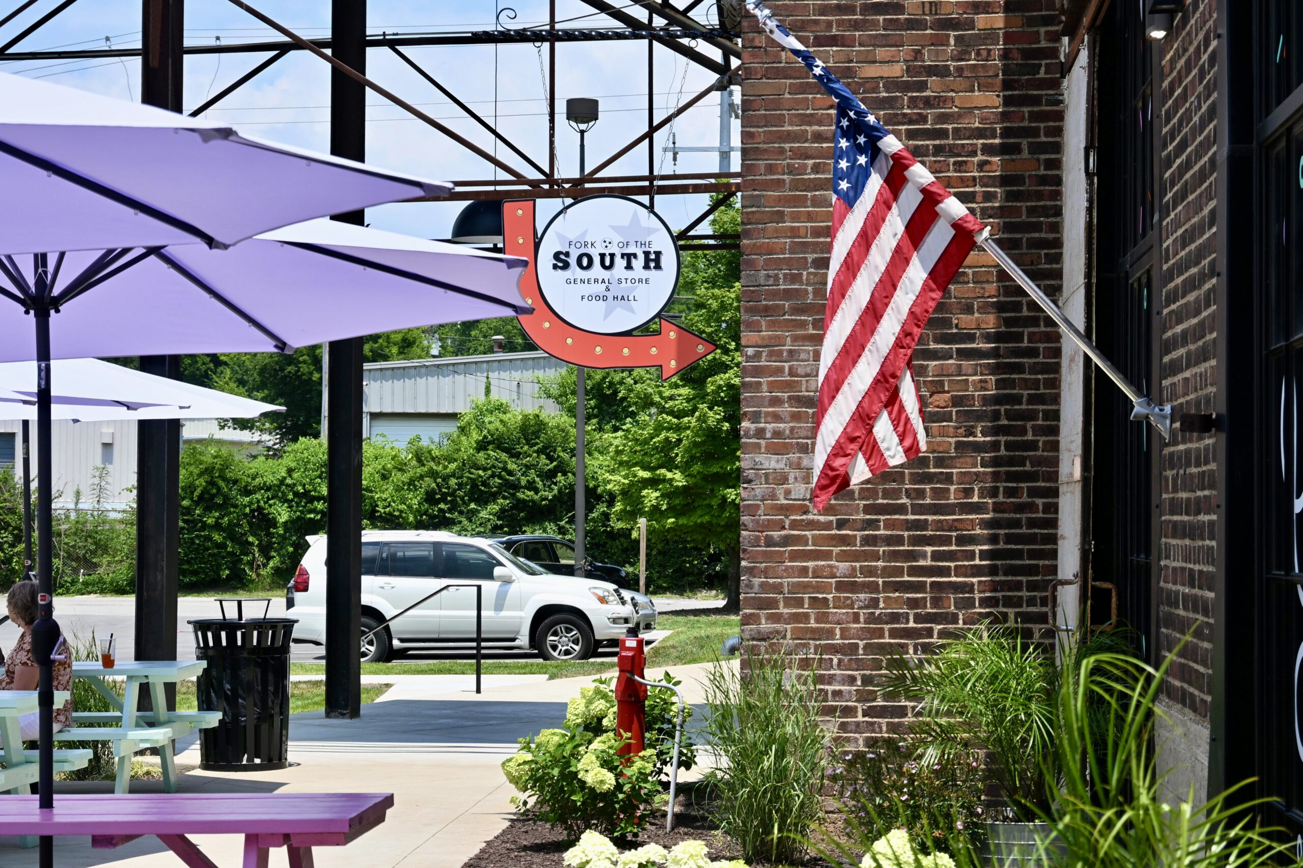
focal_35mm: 75
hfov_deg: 27.0
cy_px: 434
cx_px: 652
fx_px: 2714
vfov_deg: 18.2
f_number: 7.1
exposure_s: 1/400
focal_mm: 50
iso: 100
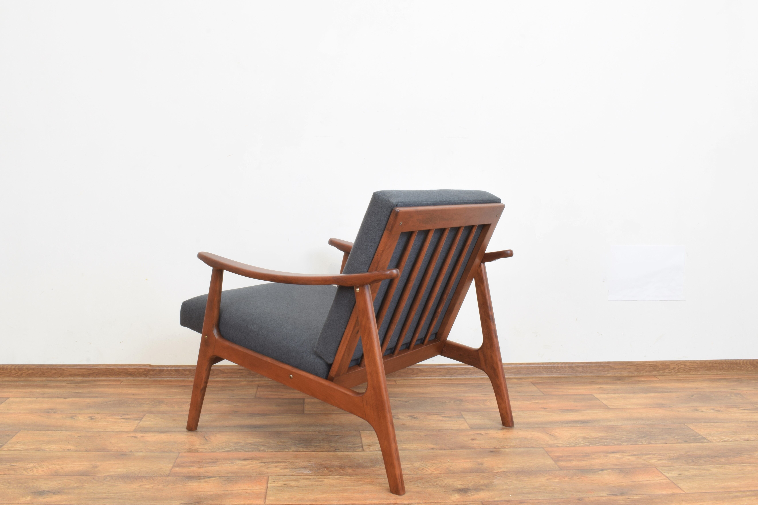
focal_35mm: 34
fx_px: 716
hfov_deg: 55.7
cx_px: 350
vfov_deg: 38.9
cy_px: 243
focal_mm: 20
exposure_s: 5
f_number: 25
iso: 100
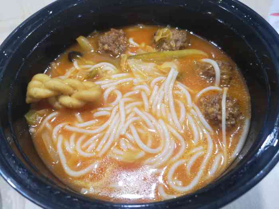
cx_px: 140
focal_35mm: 27
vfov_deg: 51.4
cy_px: 104
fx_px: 218
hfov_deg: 65.3
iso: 160
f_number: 1.8
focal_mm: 3.95
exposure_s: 1/33.3
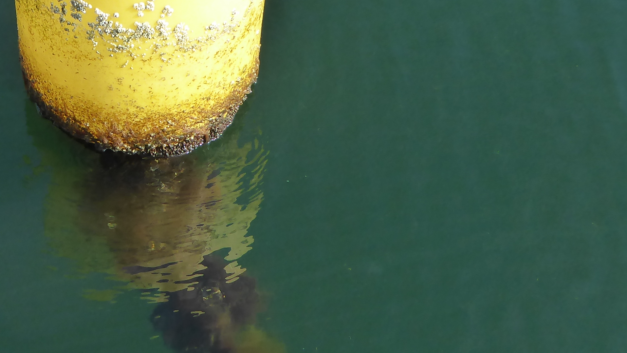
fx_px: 1097
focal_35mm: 66
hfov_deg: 31.2
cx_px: 137
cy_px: 86
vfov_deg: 18.1
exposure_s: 1/500
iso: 160
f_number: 3.5
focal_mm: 5
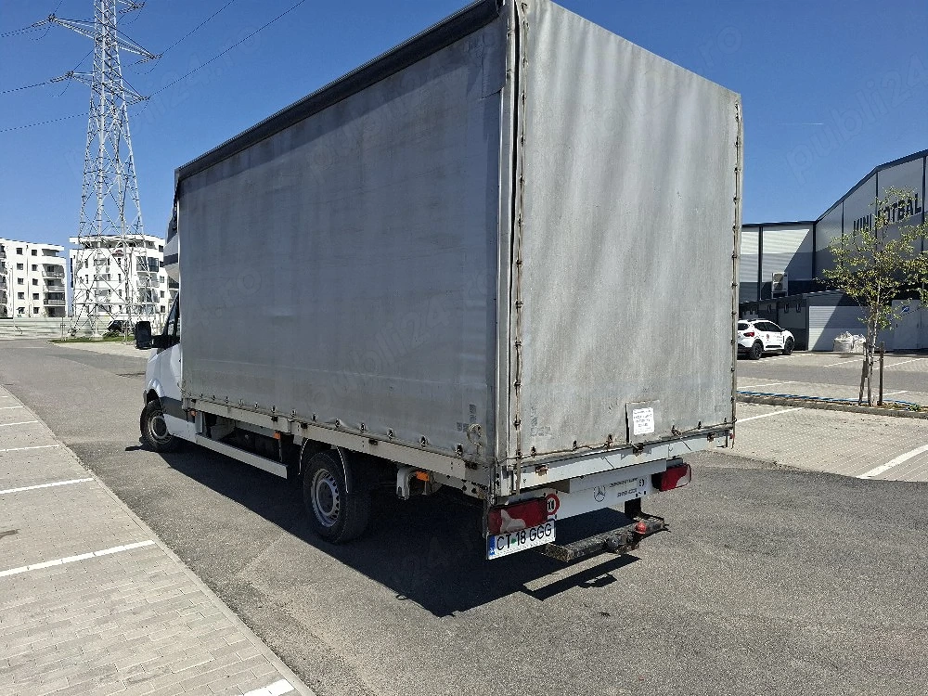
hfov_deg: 73.9
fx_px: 617
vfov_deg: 58.9
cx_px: 464
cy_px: 348
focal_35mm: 23
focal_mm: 5.54
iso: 50
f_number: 1.8
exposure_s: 1/2000
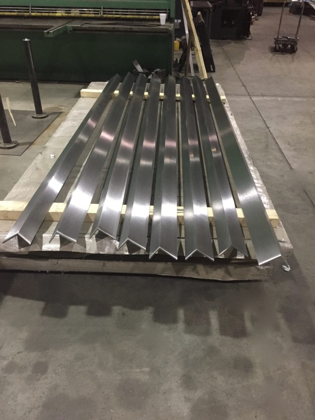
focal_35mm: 29
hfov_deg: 48.2
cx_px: 158
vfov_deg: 61.7
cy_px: 210
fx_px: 352
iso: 250
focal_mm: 4.15
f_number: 2.2
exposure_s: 1/30
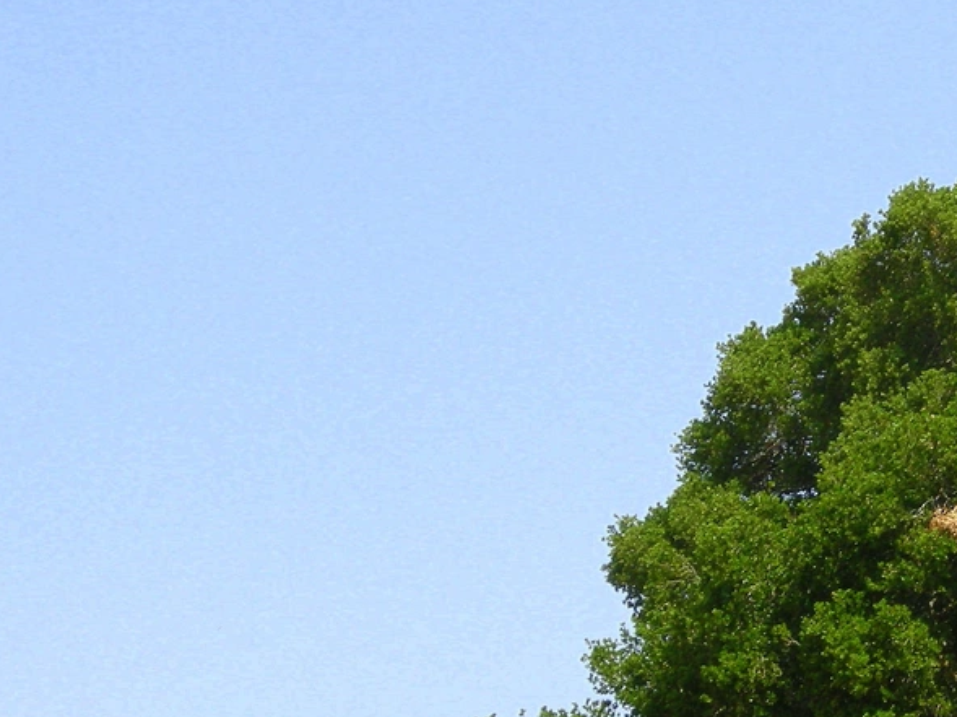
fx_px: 6963
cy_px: 475
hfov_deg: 7.8
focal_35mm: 252
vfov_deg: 5.9
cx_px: 1116
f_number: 5.2
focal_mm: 21.5
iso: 64
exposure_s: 1/200
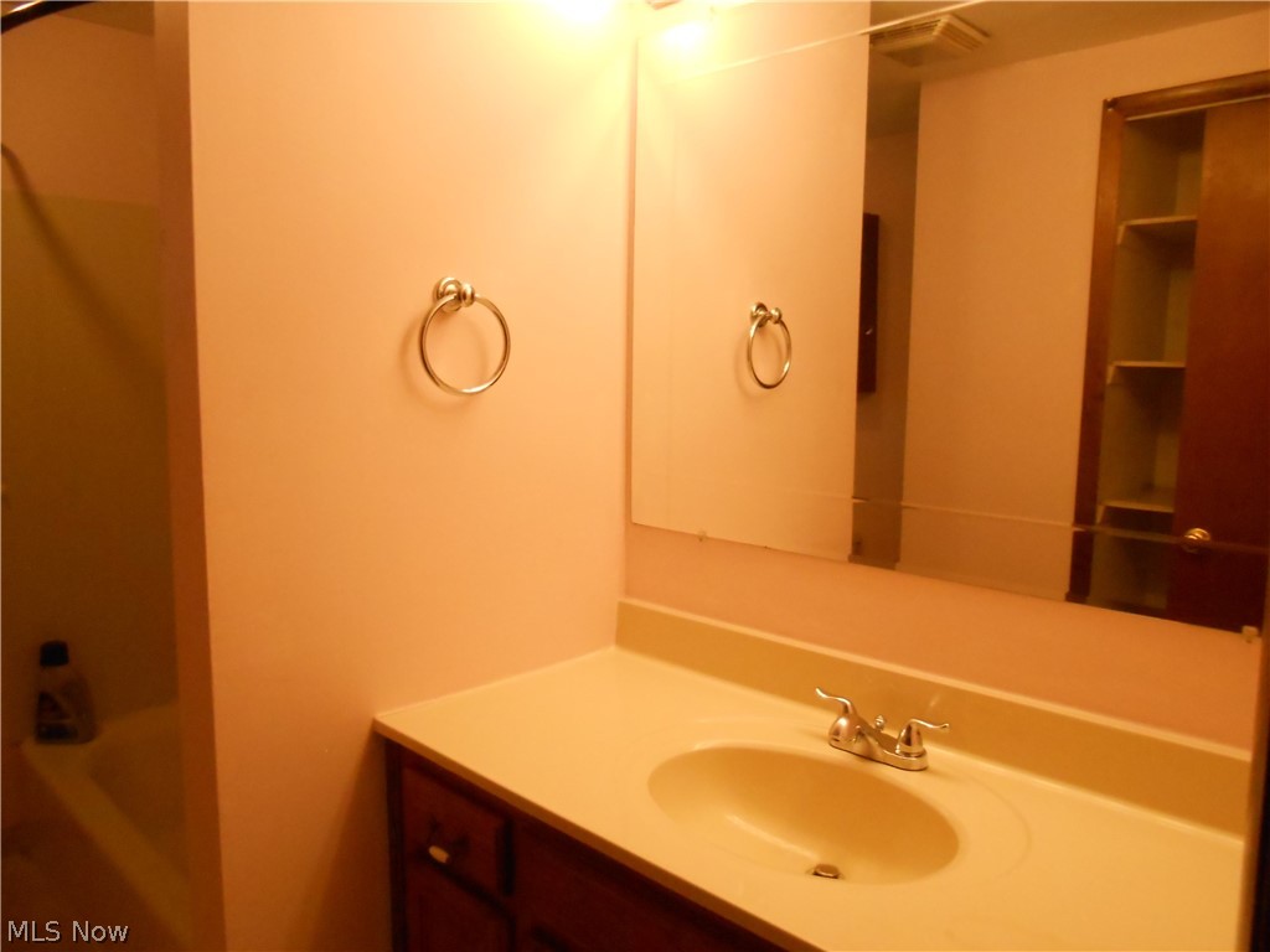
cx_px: 635
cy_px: 476
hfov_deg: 67.3
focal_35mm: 26
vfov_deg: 53.1
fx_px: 954
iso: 640
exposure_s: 1/125
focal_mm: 4.6
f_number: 3.5
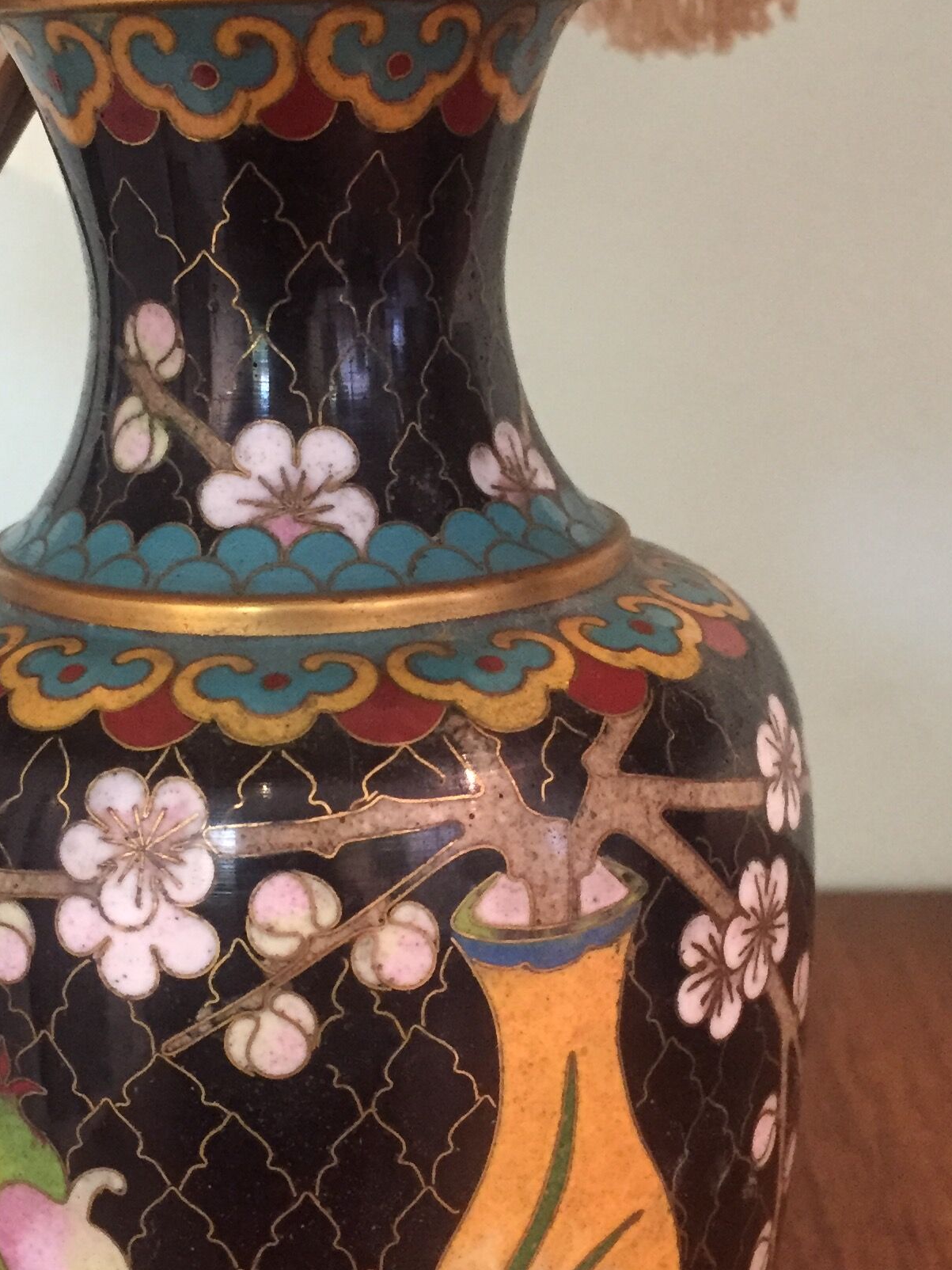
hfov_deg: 24.7
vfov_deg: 32.7
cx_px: 347
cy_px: 651
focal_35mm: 59
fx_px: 2163
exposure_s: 1/25
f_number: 2.2
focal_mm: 4.15
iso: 250
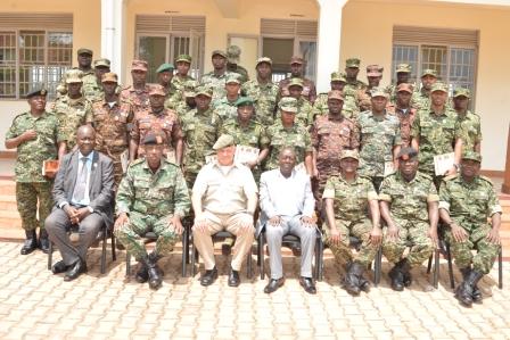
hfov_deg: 54.4
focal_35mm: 35
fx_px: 496
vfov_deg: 37.9
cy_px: 170
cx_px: 255
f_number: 6.3
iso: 200
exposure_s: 1/200
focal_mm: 35
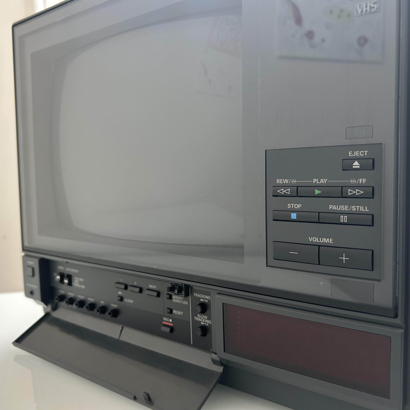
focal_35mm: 31
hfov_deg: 52.5
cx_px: 201
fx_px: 415
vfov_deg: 52.5
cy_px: 205
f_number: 1.5
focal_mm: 5.7
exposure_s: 1/60
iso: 160
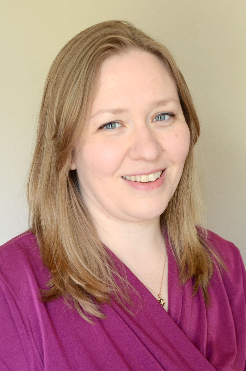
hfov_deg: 22.5
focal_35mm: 60
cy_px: 186
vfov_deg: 33.5
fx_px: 618
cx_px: 123
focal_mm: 40
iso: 640
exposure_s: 1/60
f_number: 5
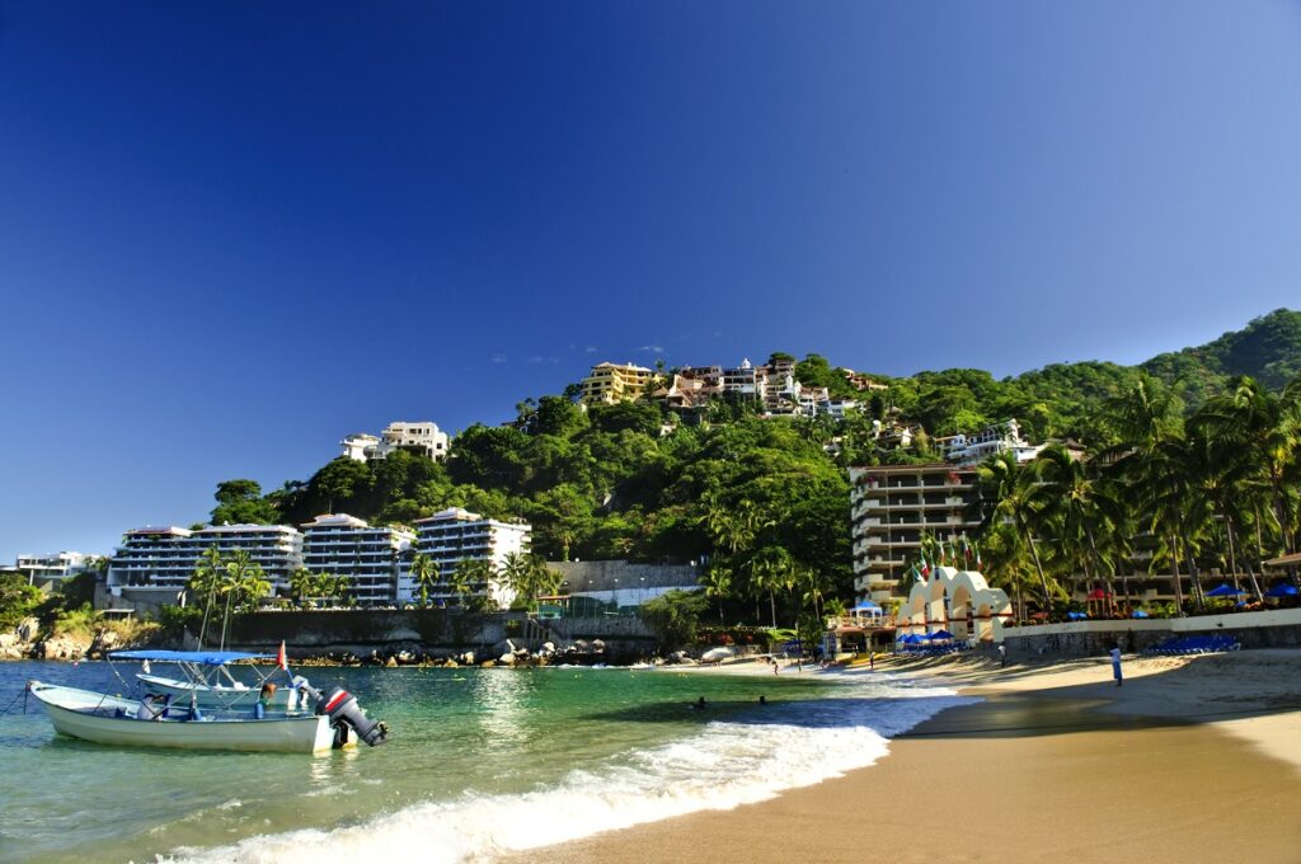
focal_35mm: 26
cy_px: 432
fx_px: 920
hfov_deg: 70.5
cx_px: 650
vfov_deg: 50.3
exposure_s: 1/125
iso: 200
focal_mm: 17
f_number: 8
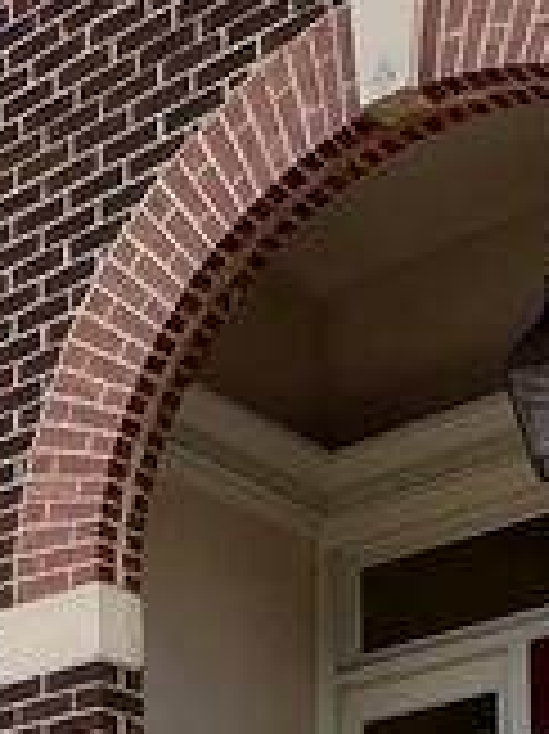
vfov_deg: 18.7
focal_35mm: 86
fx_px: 1821
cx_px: -117
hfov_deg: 16.4
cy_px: 1243
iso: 32
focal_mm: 1.57
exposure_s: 1/309
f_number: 1.8
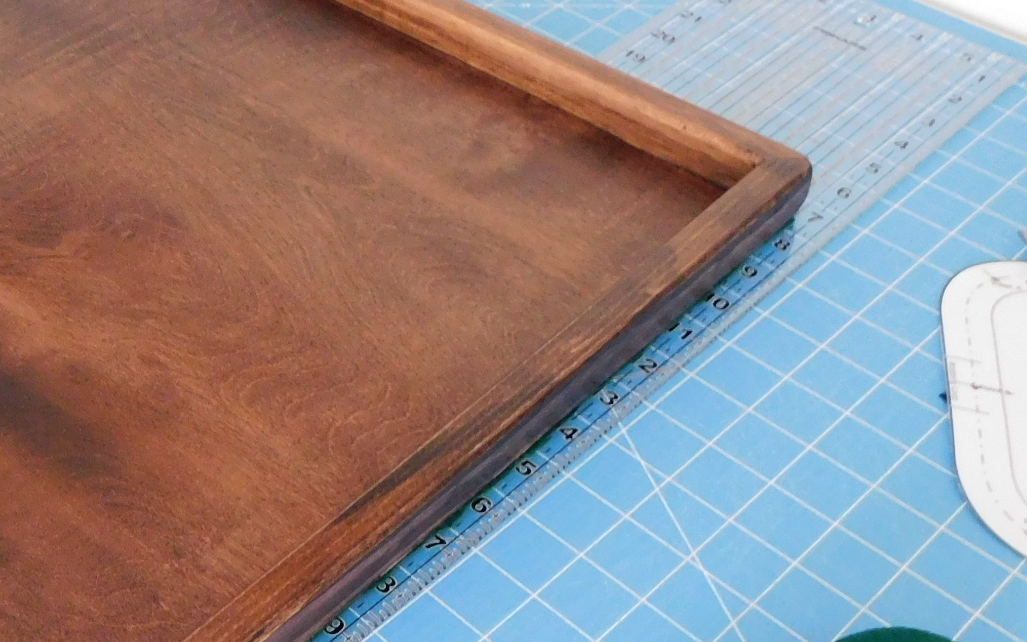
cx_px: 98
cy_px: 208
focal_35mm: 54
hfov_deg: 35.3
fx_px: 1511
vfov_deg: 23.9
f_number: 3
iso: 450
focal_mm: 4
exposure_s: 1/8
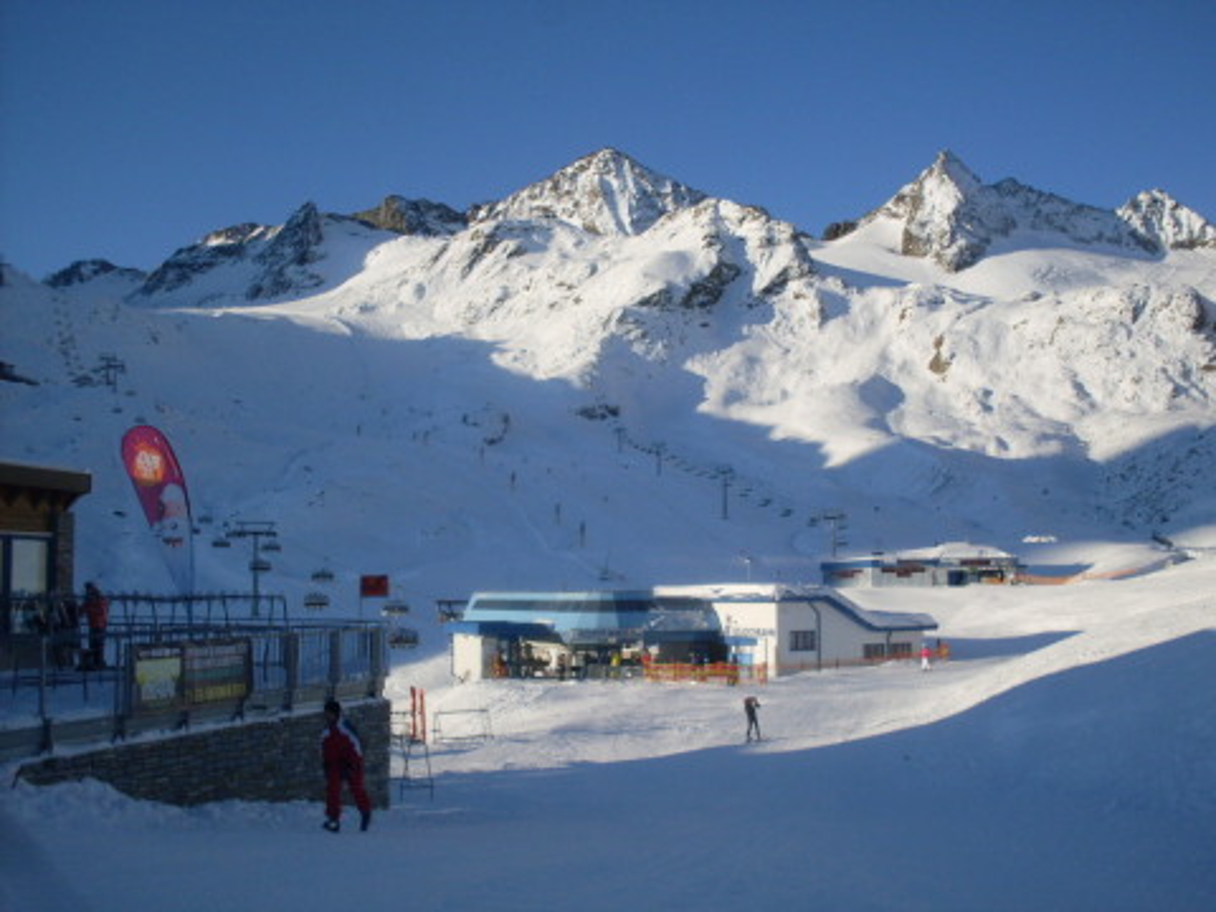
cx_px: 608
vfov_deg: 37.7
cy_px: 456
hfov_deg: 49.0
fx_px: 1335
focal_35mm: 38
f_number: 8.4
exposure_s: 1/250
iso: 80
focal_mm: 6.3
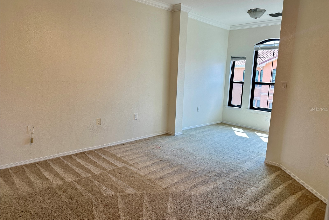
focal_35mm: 25
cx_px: 164
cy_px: 109
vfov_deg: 51.3
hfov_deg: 71.5
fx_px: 228
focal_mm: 6.86
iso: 80
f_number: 1.78
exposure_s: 1/271
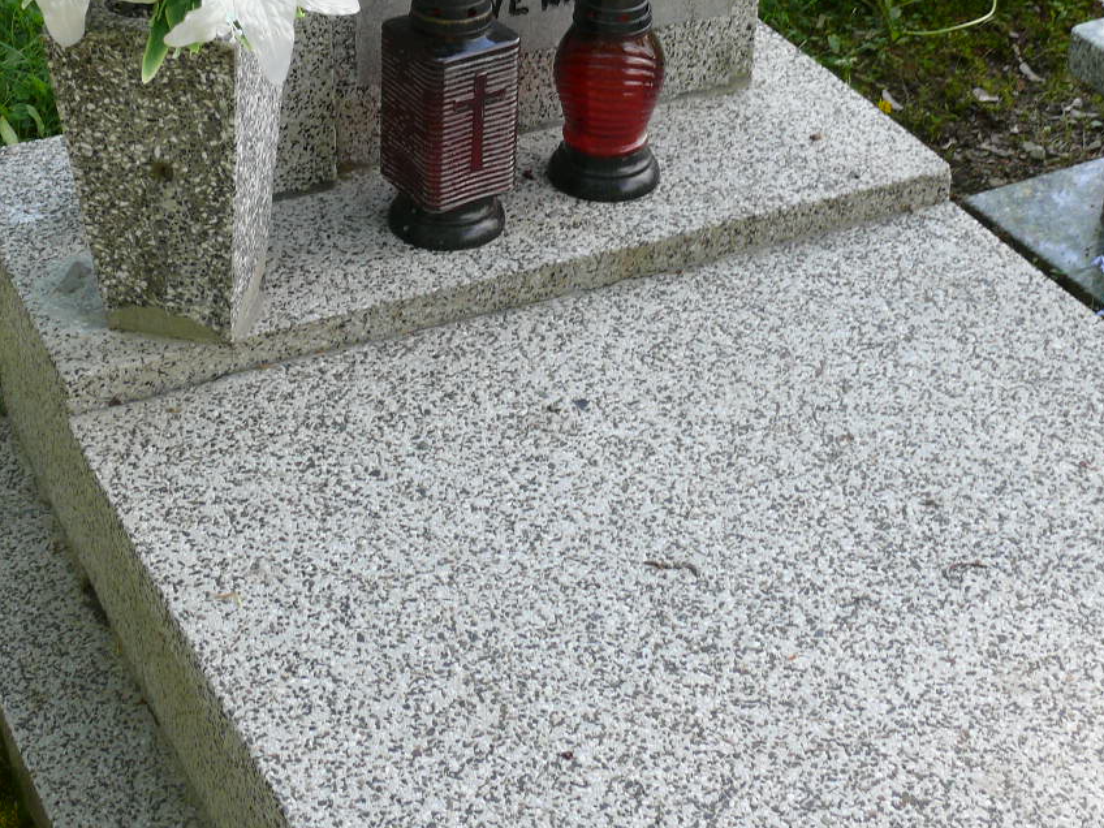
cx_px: 518
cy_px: 152
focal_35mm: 66
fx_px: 2105
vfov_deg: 21.9
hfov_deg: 29.4
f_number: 4
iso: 100
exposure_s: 1/125
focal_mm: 7.4
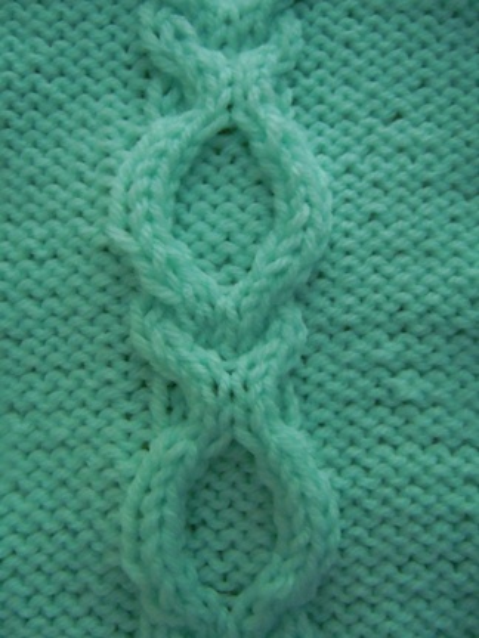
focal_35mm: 30
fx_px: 554
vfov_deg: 60.0
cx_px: 240
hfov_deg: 46.8
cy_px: 319
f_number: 3.5
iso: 800
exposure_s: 1/10
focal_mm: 5.4
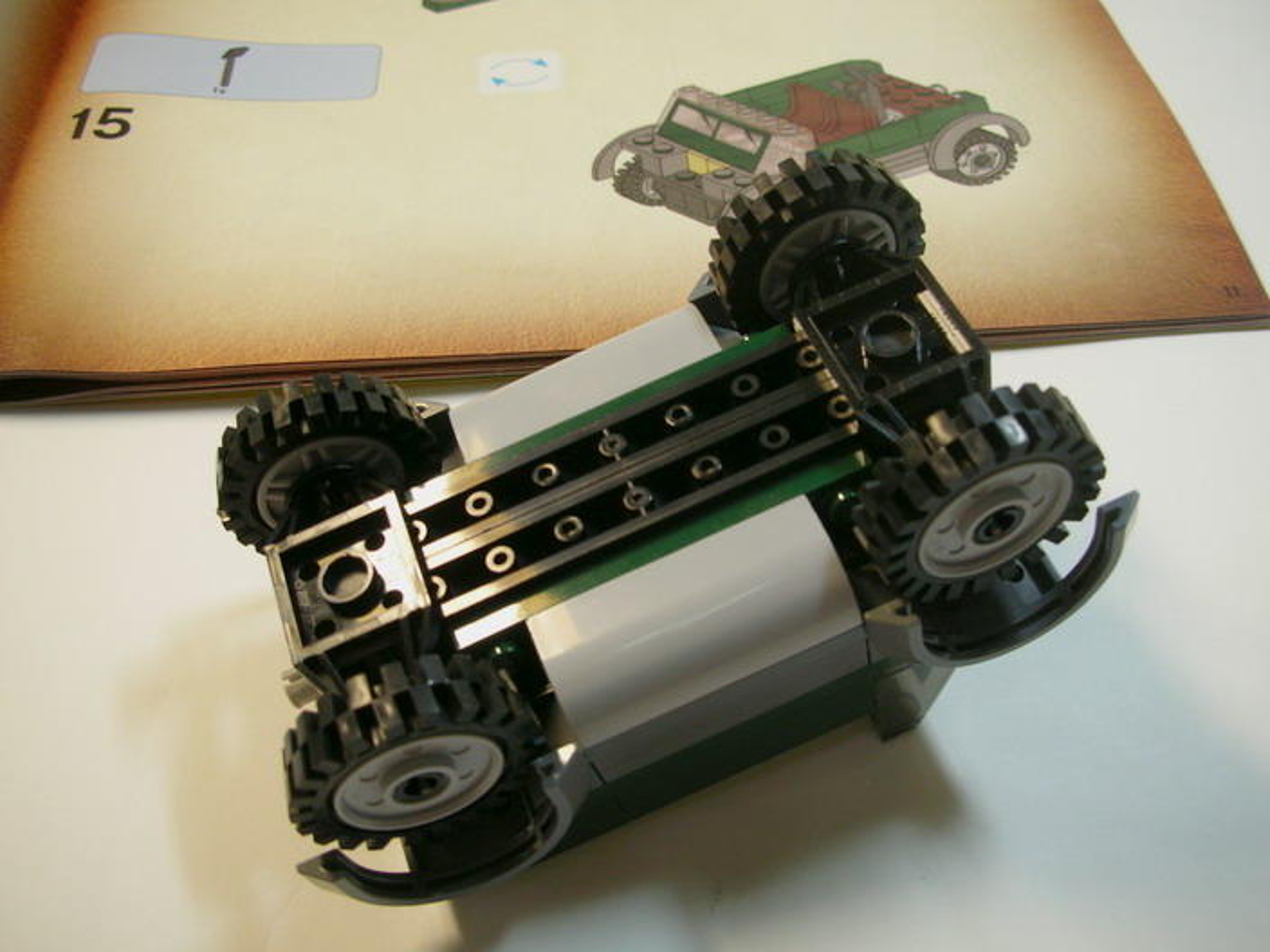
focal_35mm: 35
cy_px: 476
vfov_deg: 40.7
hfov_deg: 52.6
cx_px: 635
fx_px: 1284
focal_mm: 5.8
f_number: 3
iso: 59
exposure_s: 1/30.8
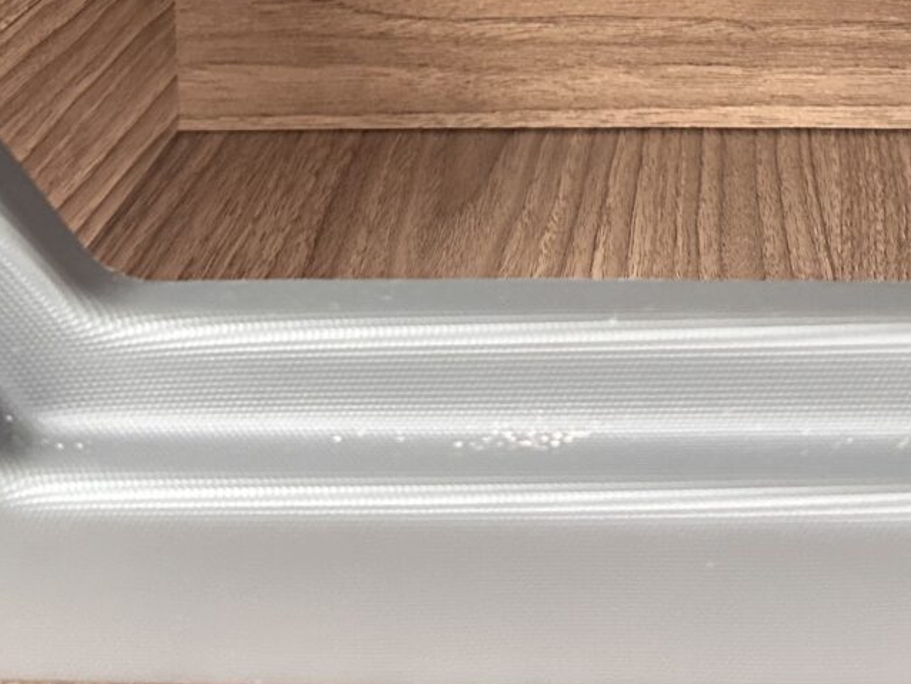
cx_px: 568
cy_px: -403
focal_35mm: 77
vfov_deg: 17.0
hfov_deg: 25.3
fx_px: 2027
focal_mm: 6.86
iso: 500
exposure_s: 1/60
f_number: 1.78
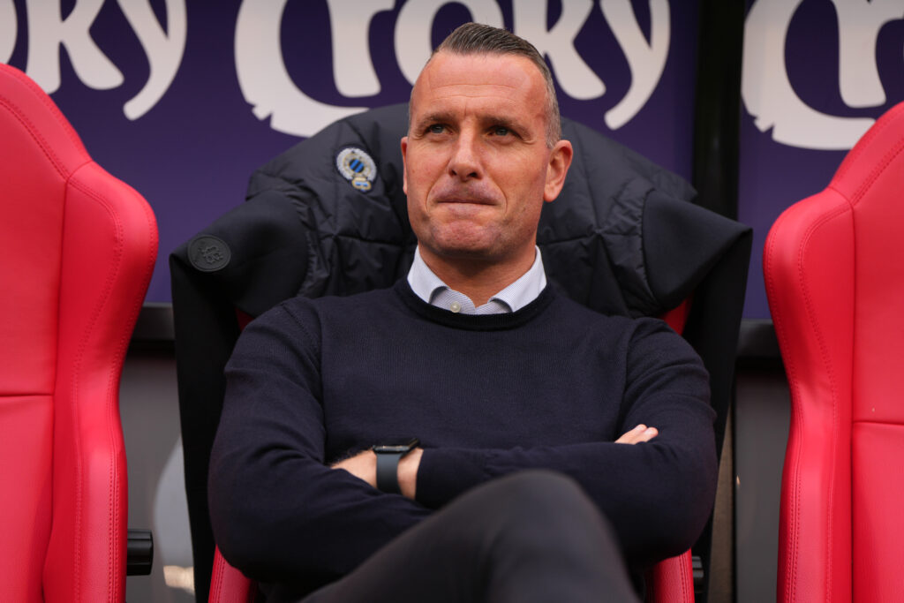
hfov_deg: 15.2
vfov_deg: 10.2
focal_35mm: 135
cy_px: 302
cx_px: 452
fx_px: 3390
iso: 200
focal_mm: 135
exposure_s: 1/800
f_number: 2.8
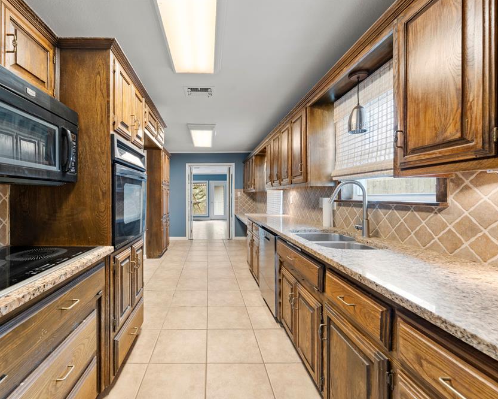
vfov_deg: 84.0
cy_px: 201
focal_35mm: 15
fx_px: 221
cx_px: 210
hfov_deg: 96.0
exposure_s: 6
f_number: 10
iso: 250
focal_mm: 13
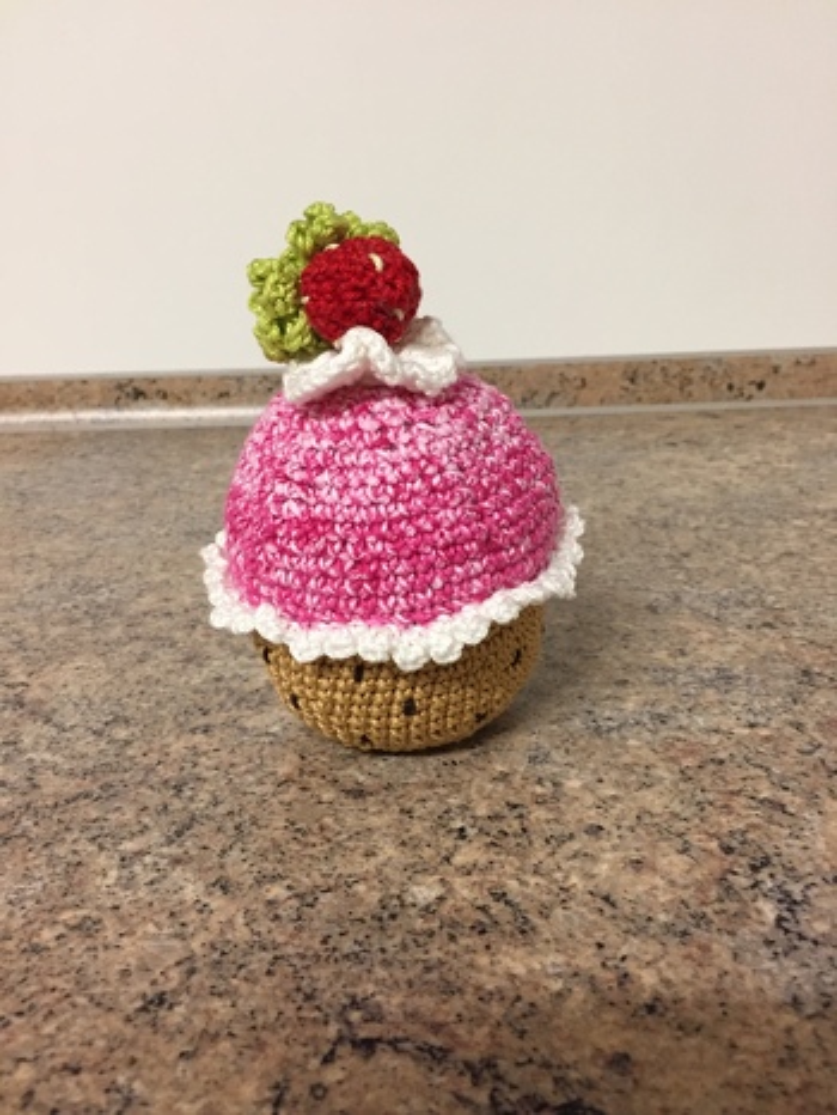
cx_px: 418
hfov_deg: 48.3
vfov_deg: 61.6
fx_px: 934
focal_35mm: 29
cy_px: 558
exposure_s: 1/33
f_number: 2.2
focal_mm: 4.15
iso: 200
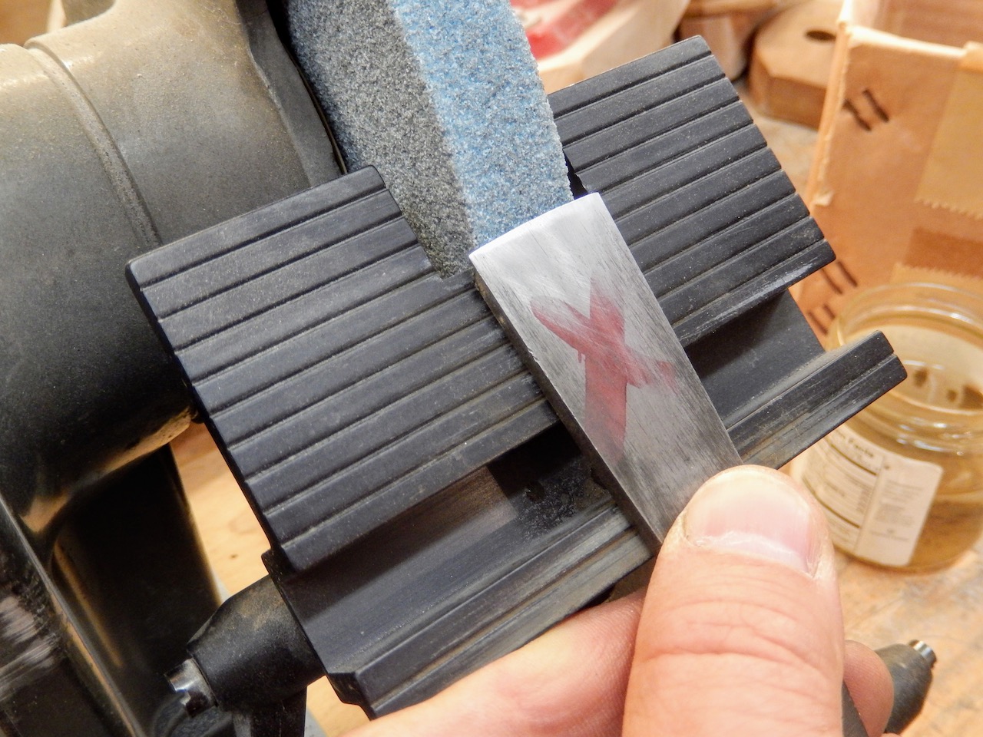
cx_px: 492
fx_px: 1022
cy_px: 368
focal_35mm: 36
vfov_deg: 39.7
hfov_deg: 51.4
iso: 400
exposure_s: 1/30
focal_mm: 6.5
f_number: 4
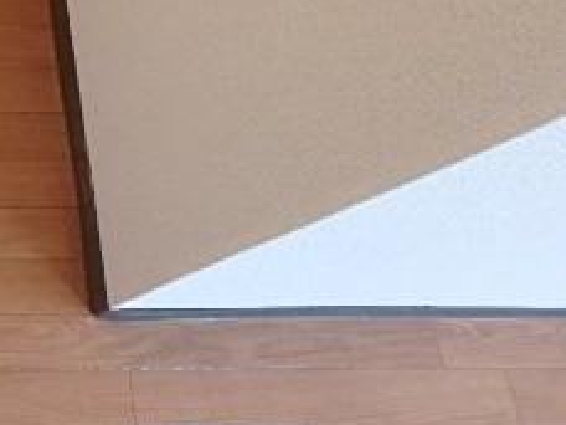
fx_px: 965
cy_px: -127
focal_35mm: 59
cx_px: -199
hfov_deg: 26.8
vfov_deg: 22.3
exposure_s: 1/30
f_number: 3.5
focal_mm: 3.7
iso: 500
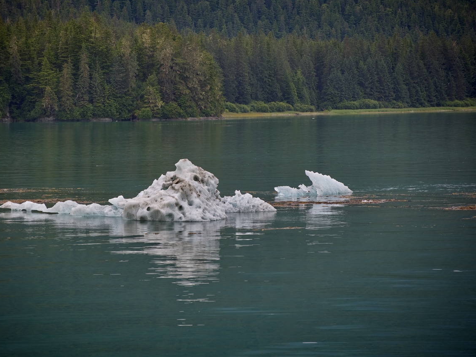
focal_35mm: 168
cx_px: 210
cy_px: 178
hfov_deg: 11.8
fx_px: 2310
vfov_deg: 8.8
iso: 100
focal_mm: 155
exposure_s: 1/320
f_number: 5.6
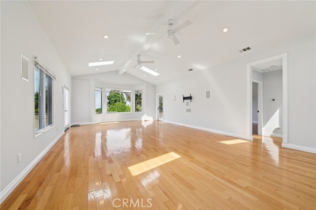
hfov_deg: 104.3
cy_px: 105
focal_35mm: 14
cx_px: 158
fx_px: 123
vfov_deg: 81.1
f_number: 8
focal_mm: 14
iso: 250
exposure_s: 1/50
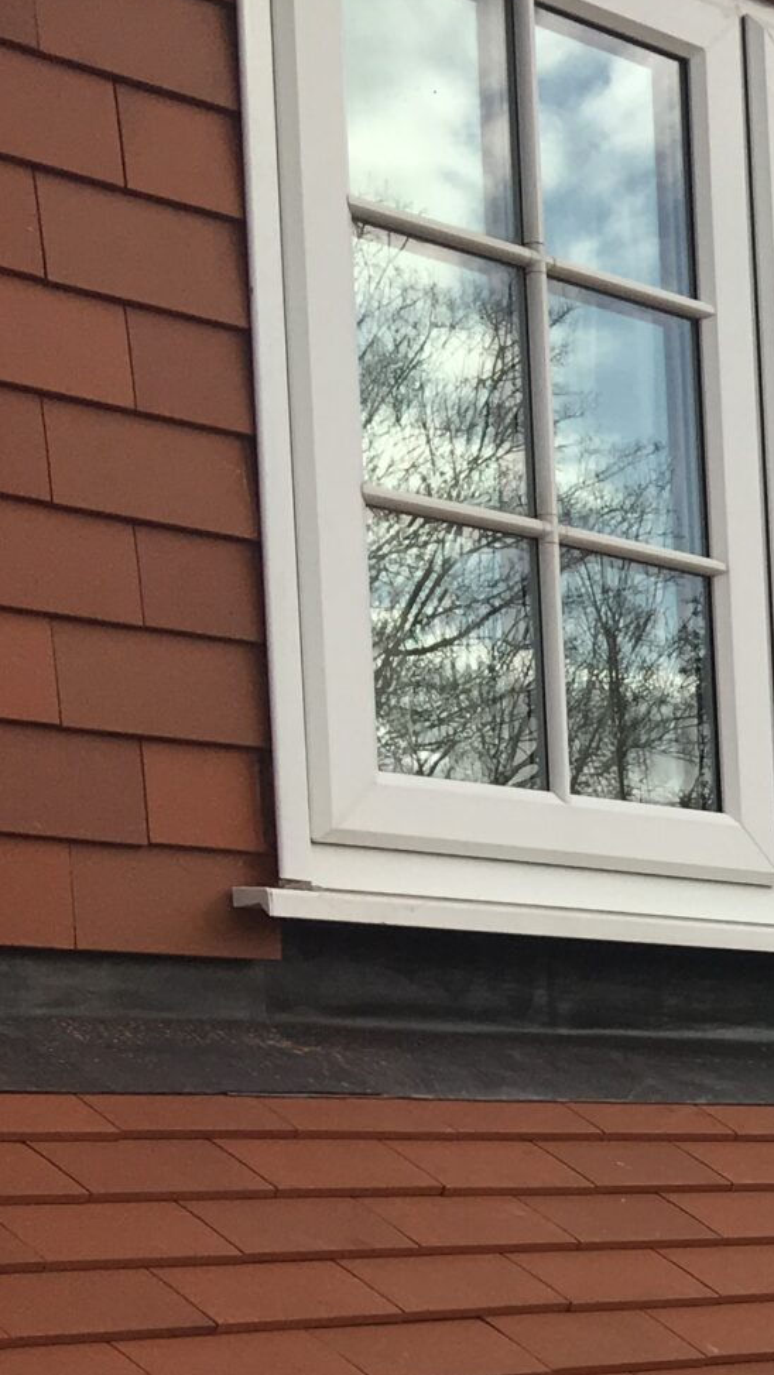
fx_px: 3028
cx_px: 1797
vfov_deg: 24.5
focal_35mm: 83
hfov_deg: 12.0
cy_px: 1340
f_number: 2.2
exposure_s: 1/1202
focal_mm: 4.15
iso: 25
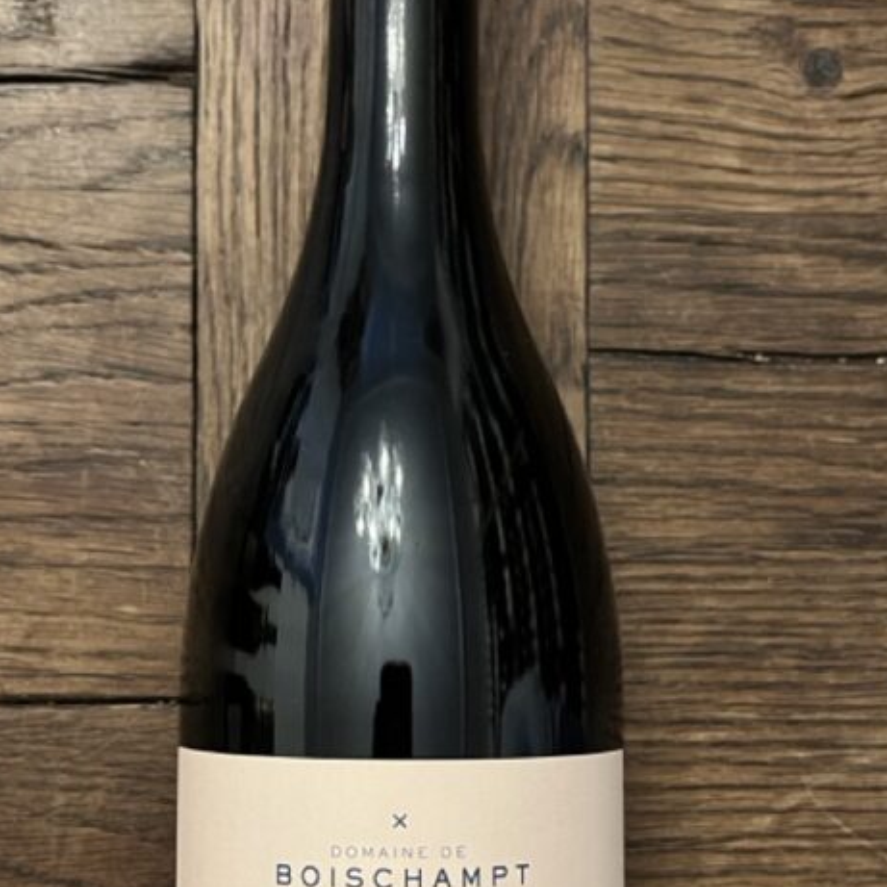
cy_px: 573
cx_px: 414
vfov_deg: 33.2
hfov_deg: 33.4
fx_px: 1479
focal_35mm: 51
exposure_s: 1/50
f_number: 1.6
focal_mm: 5.1
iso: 400
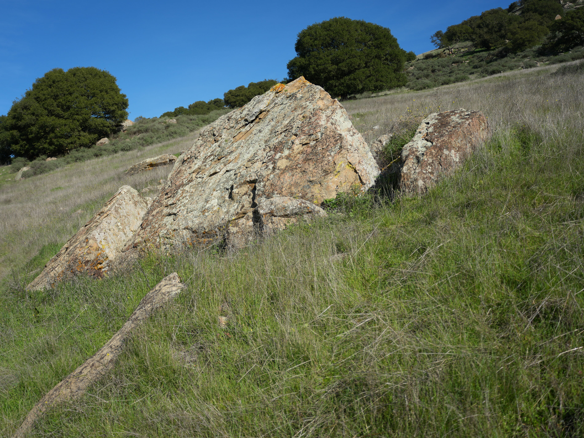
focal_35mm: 34
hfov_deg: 53.9
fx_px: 574
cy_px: 218
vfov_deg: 41.8
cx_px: 271
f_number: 4
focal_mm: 31
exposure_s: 1/1250
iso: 125
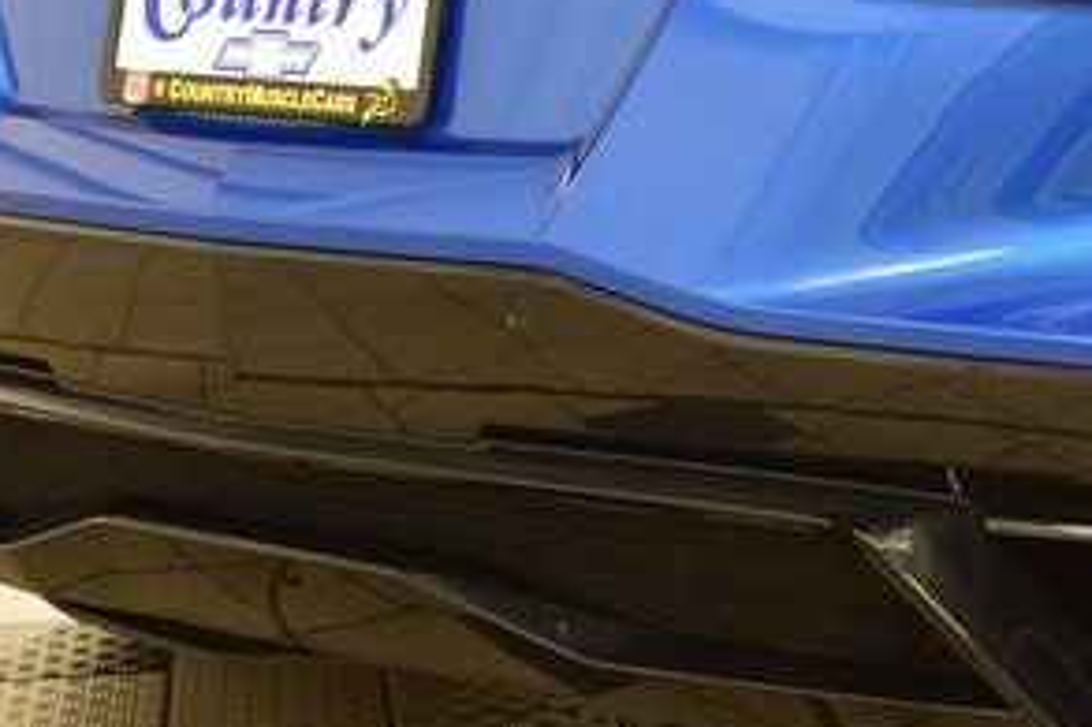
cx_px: 794
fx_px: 3183
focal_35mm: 105
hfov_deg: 19.4
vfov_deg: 13.0
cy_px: 177
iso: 1600
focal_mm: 32
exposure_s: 1/60
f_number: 3.2
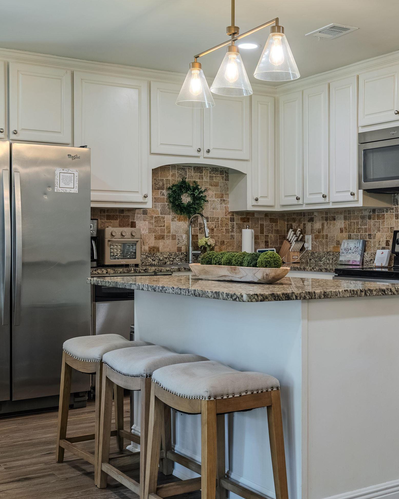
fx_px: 768
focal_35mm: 52
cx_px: 304
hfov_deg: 28.7
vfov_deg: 36.0
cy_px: 241
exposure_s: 1/20
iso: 640
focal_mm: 35
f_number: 8
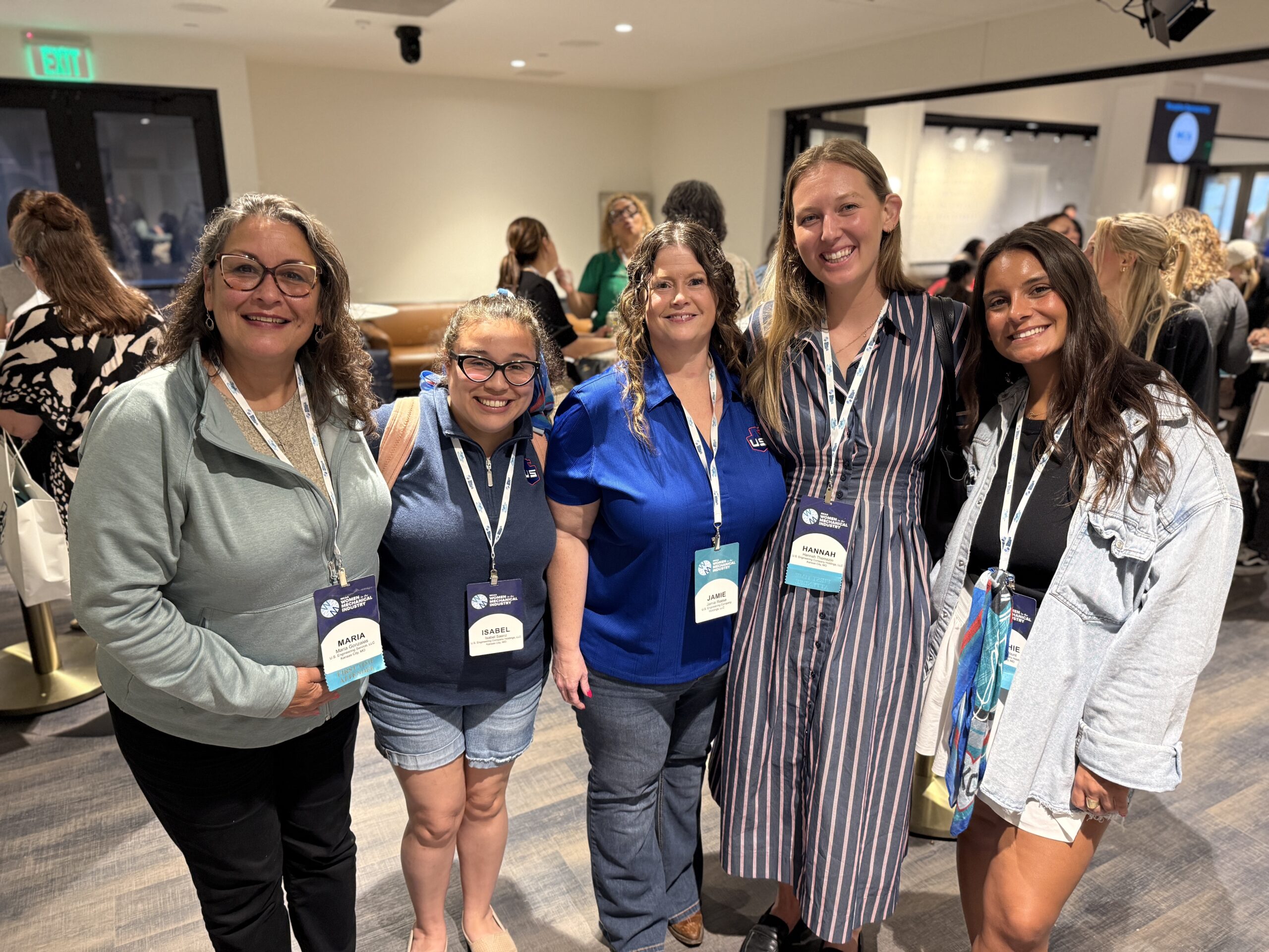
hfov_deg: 71.6
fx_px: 880
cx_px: 634
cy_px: 476
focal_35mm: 24
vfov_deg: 56.8
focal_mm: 6.76
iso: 400
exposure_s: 1/60
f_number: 1.78
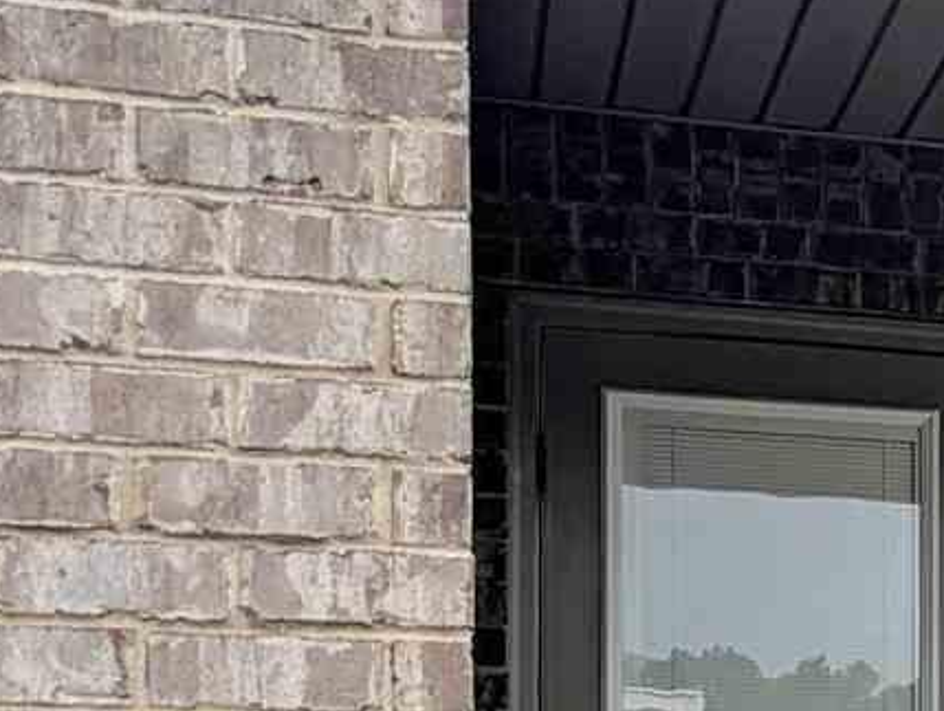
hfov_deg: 13.7
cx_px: 2088
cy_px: 907
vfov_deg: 12.6
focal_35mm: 114
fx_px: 3113
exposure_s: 1/386
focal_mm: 6.81
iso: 43
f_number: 1.85
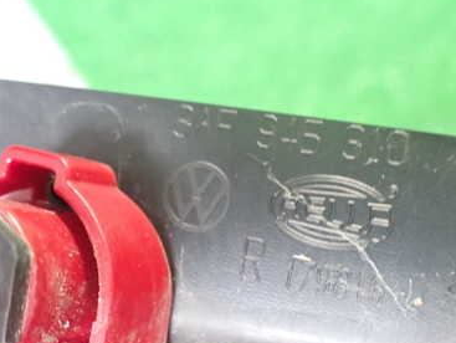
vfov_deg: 29.7
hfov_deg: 38.8
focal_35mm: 49
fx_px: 646
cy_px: 204
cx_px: 252
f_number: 2.3
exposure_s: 1/30
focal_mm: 5.4
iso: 1000
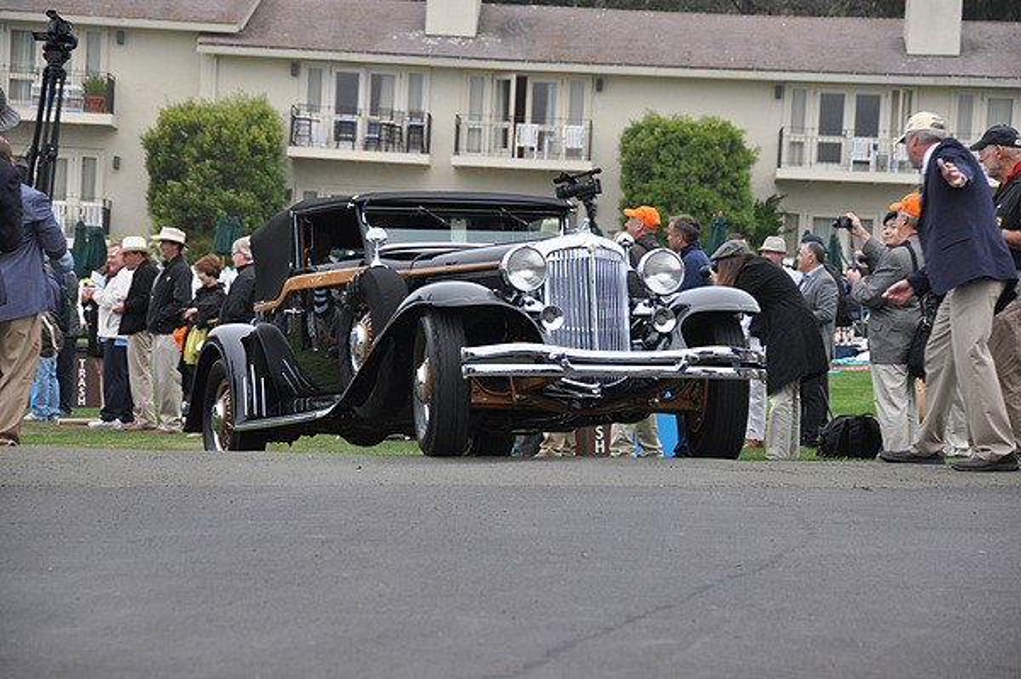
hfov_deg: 14.4
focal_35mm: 142
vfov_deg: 9.6
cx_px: 510
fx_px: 4038
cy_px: 340
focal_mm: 95
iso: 400
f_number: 5.3
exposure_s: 1/60
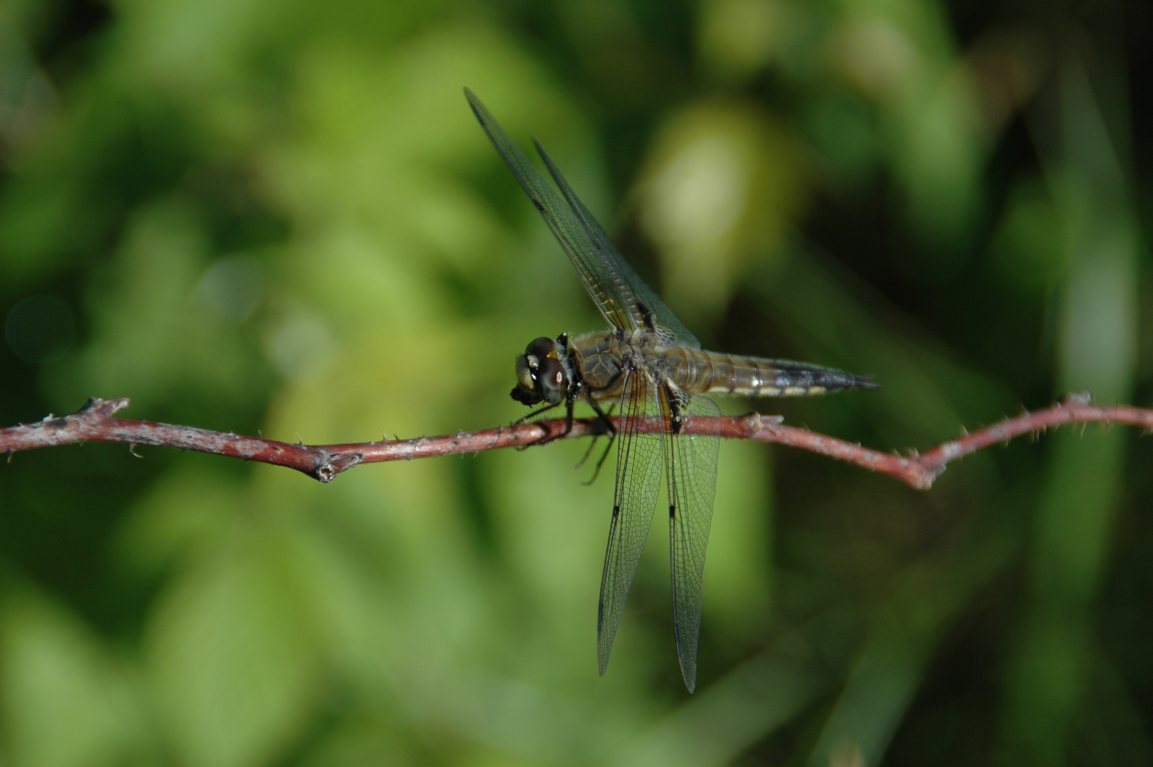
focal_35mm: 225
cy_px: 384
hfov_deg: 9.2
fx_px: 7199
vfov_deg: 6.1
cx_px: 576
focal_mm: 150
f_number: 6.3
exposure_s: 1/640
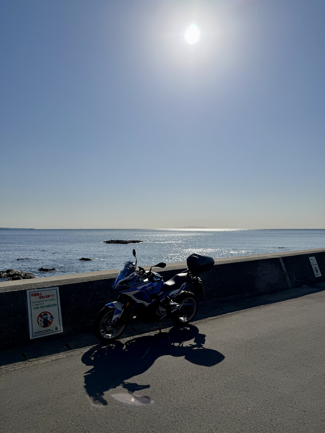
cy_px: 216
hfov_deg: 56.8
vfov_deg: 71.6
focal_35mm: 24
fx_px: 300
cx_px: 162
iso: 100
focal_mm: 6.76
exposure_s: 1/32258
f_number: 1.78
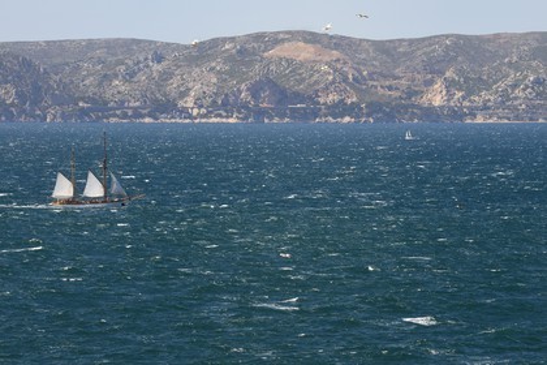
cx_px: 274
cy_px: 182
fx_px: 3039
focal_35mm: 200
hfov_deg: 10.3
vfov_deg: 6.9
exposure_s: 1/500
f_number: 9
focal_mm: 200
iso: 200
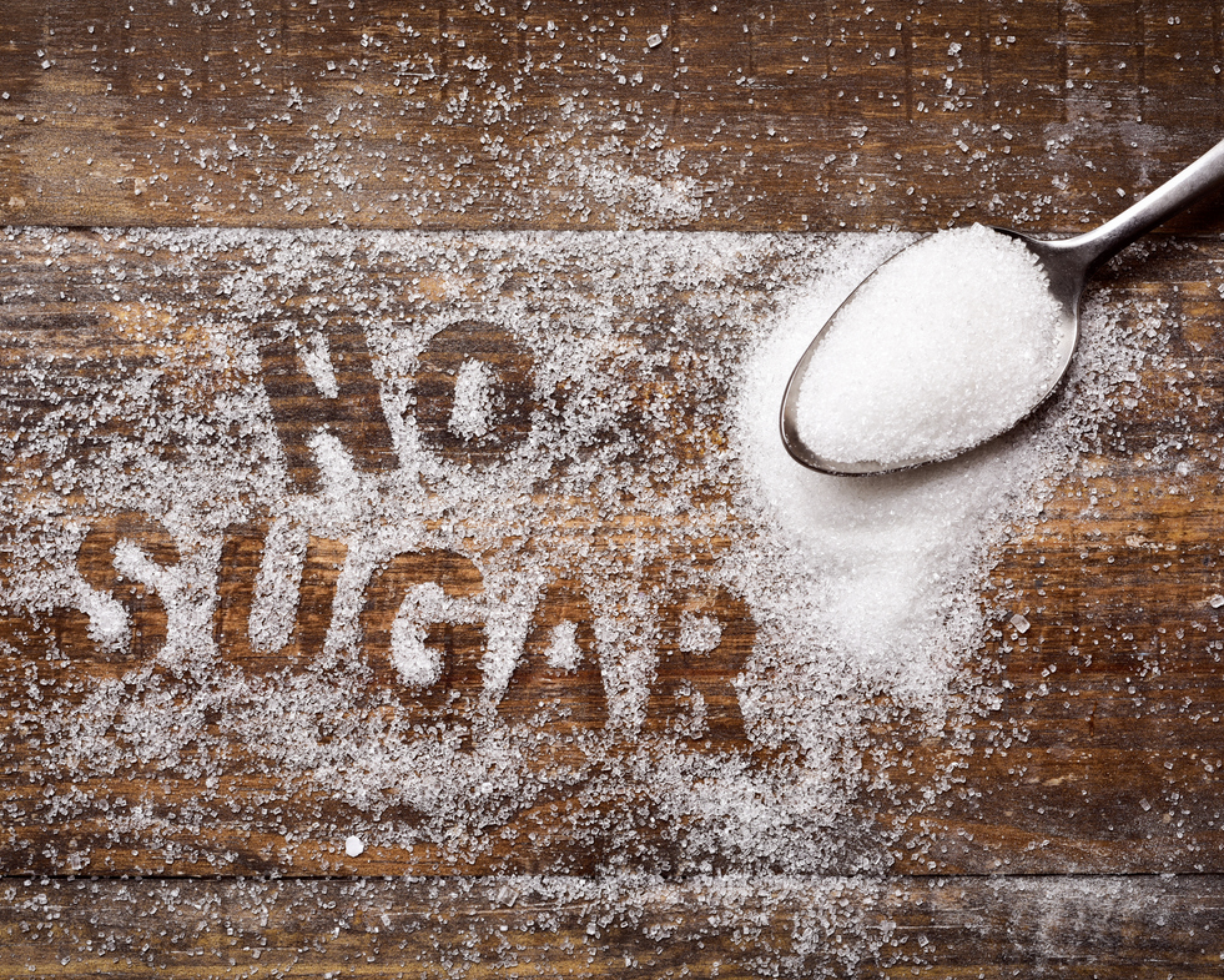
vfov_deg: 21.3
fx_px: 2609
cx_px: 566
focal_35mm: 72
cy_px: 482
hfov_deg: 26.4
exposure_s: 1/125
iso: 64
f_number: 13
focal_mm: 60
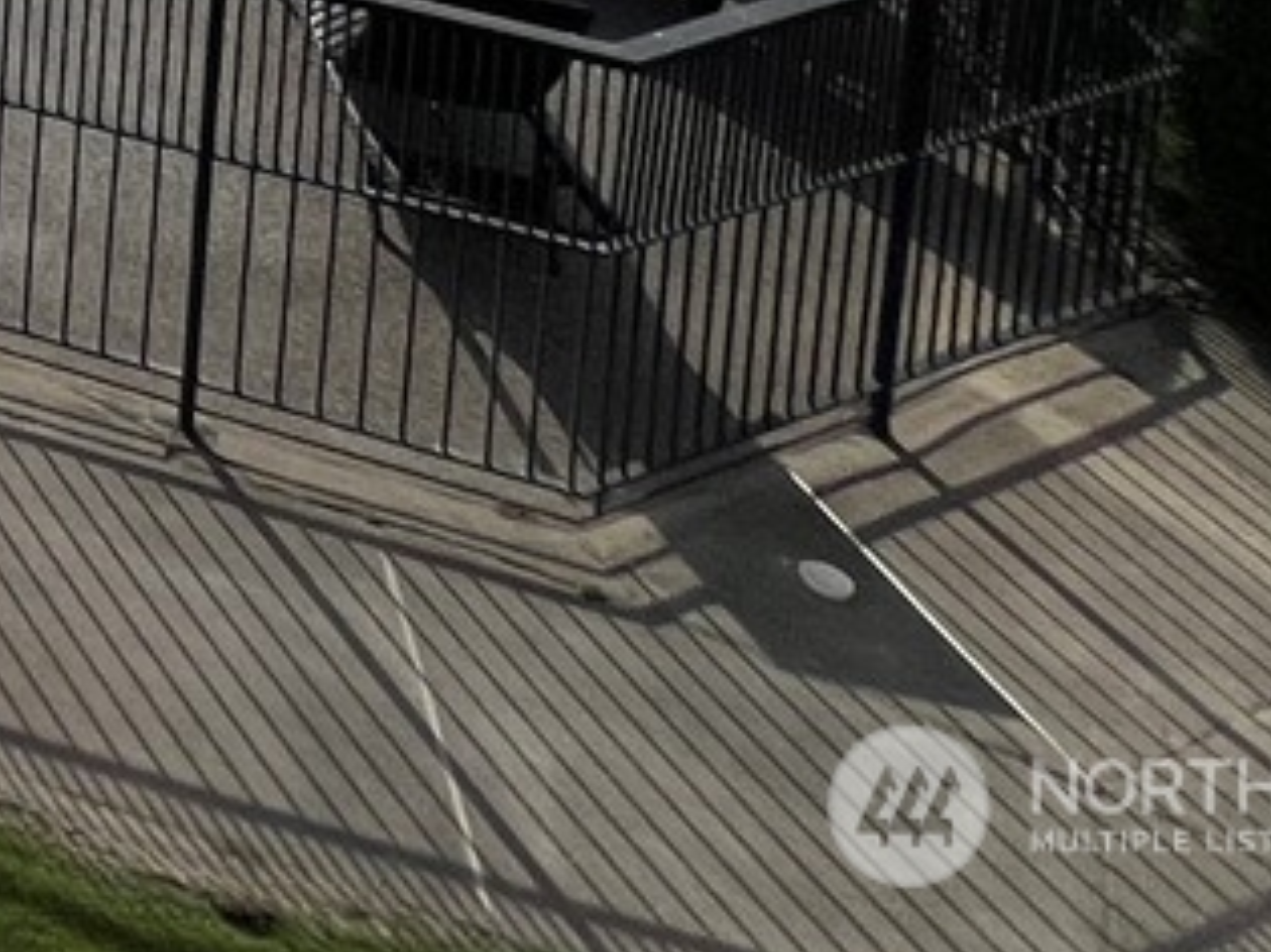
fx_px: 2422
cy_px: -1424
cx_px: -1606
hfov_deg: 16.4
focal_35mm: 66
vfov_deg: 14.0
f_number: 1.8
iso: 40
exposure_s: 1/4785
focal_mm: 1.57
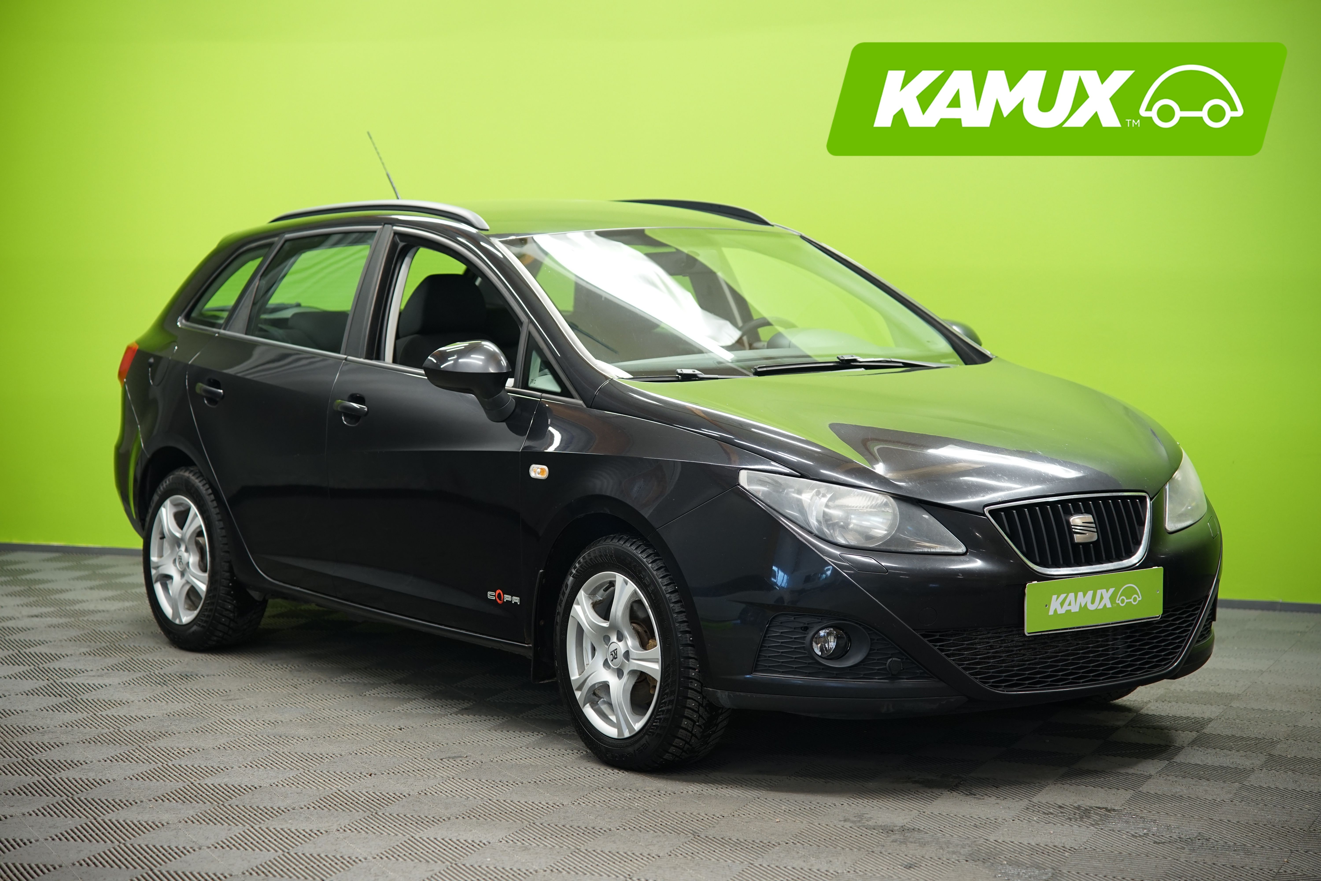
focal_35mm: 74
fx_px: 2715
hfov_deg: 27.3
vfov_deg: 18.4
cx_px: 660
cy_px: 440
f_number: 3.2
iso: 640
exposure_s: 1/40
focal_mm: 74
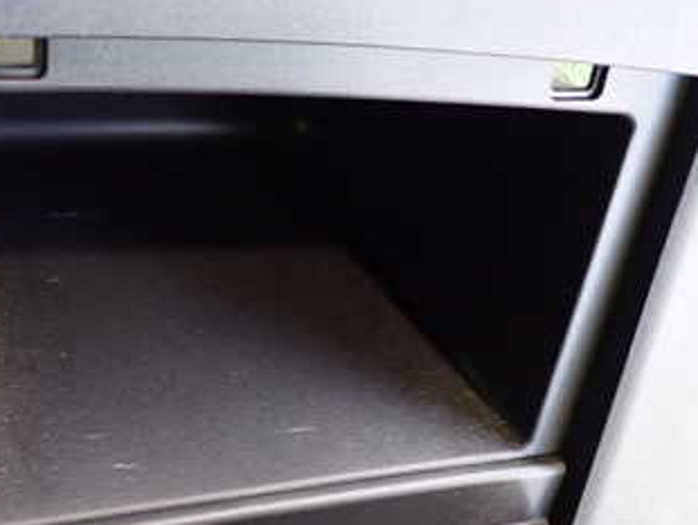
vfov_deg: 24.9
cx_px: 356
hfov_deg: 33.2
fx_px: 1170
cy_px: 408
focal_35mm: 58
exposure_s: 1/30
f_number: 2.3
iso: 500
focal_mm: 5.4
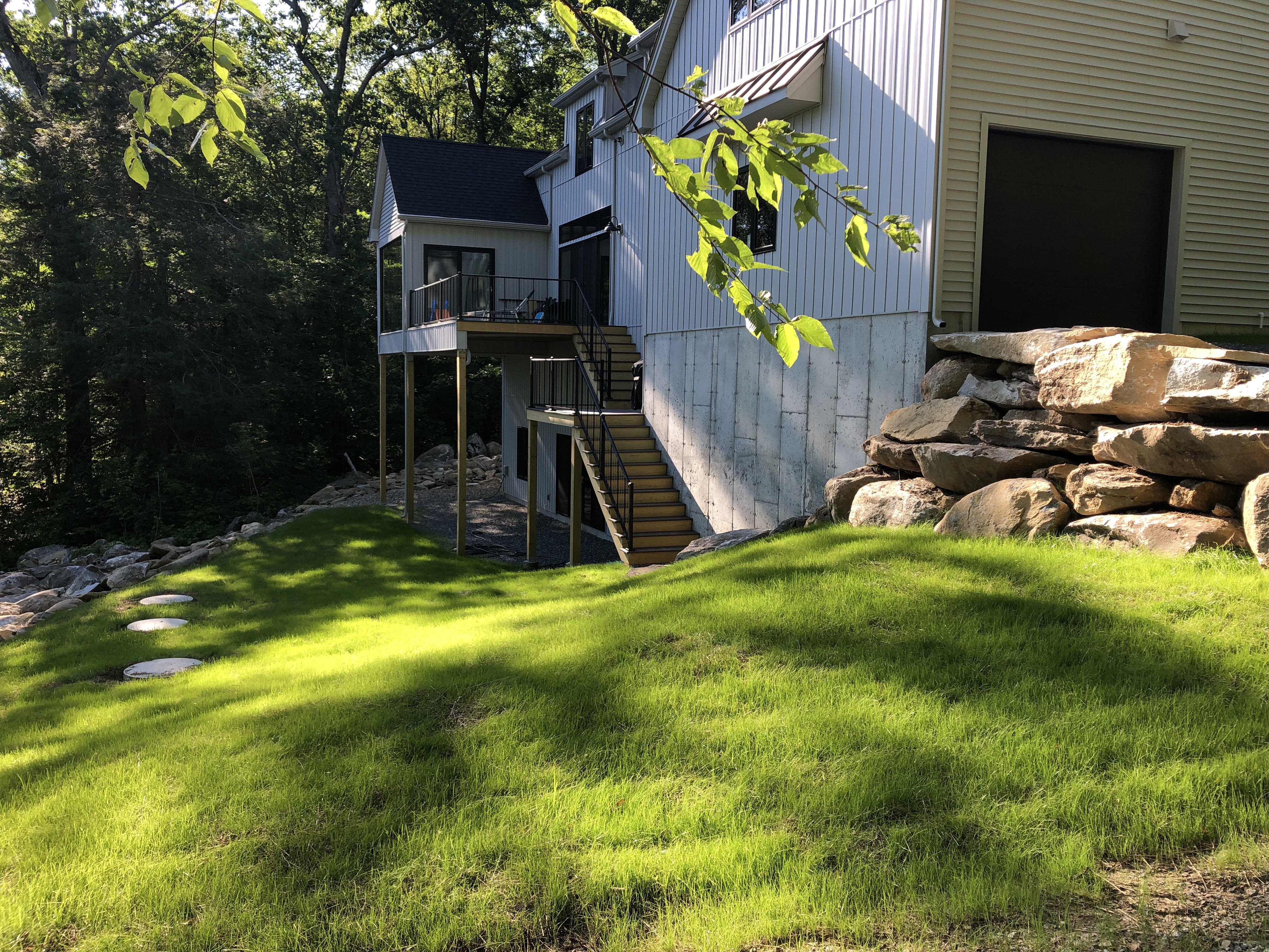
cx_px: 634
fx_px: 1026
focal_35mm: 28
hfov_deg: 63.4
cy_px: 476
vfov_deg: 49.7
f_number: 1.8
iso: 20
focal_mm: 3.99
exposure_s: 1/318
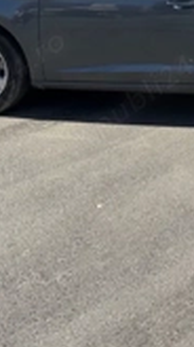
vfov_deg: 27.4
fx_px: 632
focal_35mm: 69
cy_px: -55
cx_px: 202
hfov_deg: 17.0
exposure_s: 1/2865
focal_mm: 5.96
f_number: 1.6
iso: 64
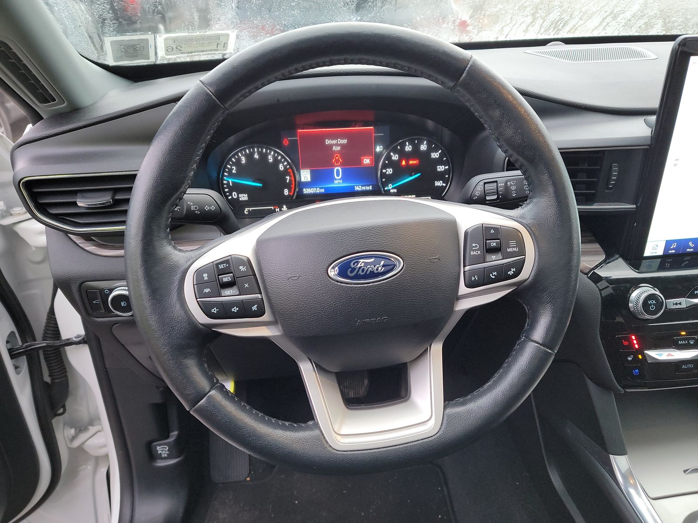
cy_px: 262
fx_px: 484
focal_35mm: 24
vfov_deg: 56.8
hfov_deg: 71.6
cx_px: 349
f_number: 1.8
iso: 353
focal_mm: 6.7
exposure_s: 1/59
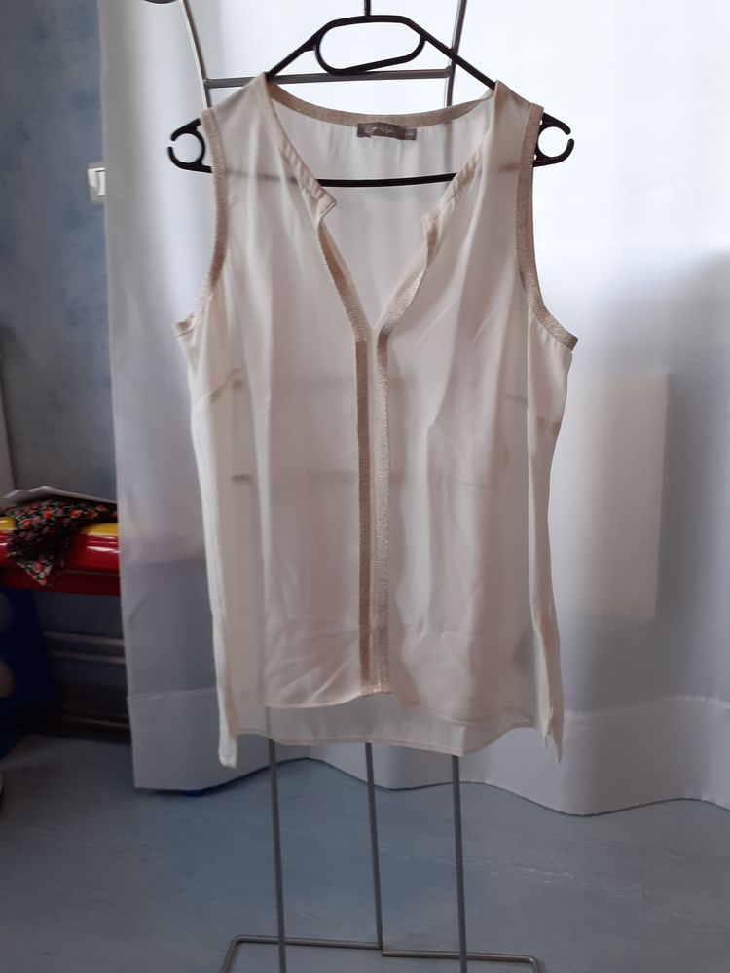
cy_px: 486
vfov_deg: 65.3
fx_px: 759
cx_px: 365
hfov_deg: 51.4
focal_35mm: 27
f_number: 1.9
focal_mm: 3.6
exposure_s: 1/50
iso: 80
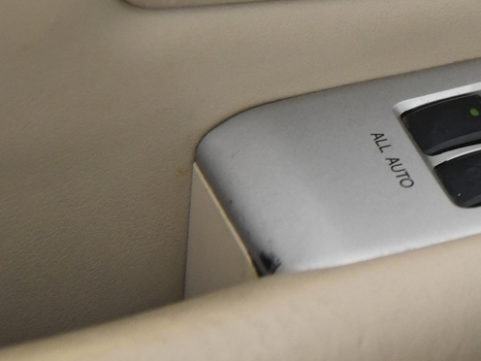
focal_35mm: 163
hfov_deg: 11.8
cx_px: 588
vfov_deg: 9.0
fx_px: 2265
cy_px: -37
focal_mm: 52
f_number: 4
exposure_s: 1/40
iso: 4000
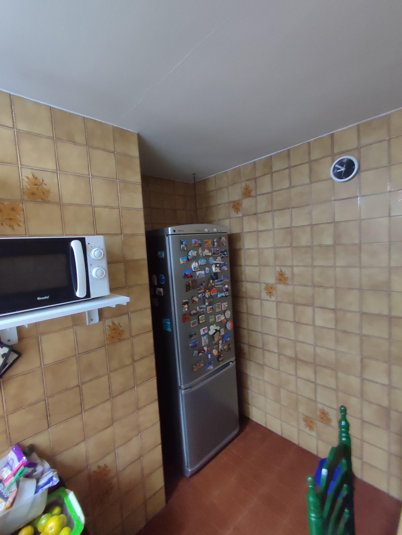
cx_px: 201
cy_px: 268
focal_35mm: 16
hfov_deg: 78.2
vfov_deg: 94.5
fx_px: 247
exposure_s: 1/20
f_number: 2.2
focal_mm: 1.65
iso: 442
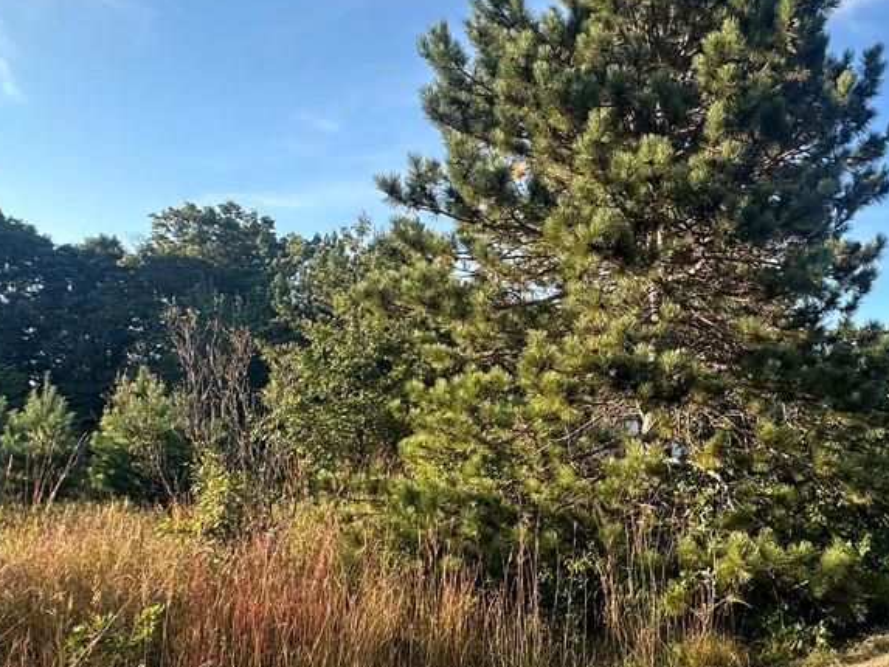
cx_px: 649
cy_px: 380
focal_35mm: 25
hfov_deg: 65.8
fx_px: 642
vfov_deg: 54.7
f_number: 2.2
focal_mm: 2.22
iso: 40
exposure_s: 1/461
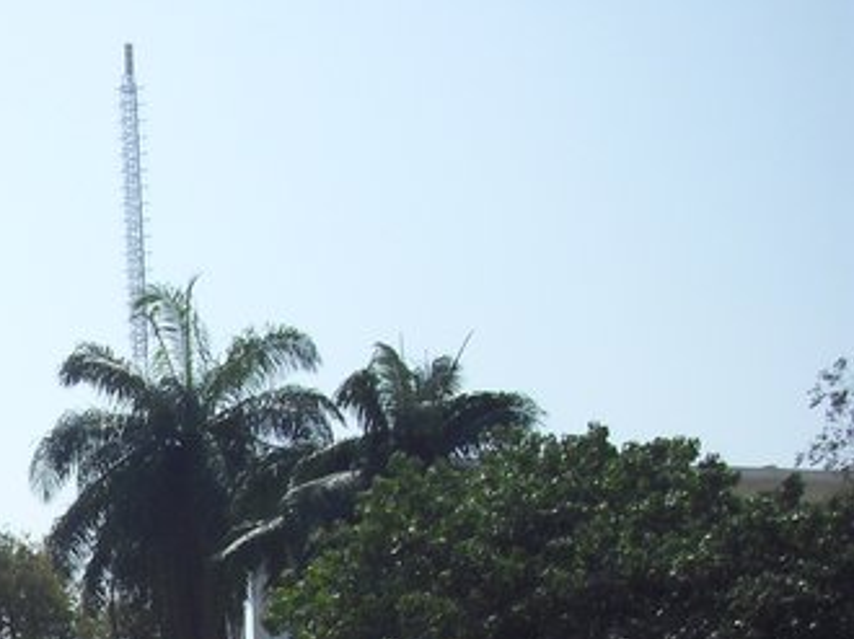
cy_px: 926
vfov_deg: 12.0
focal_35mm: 118
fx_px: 2909
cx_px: -468
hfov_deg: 15.3
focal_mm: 6.2
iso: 100
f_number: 8
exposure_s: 1/320
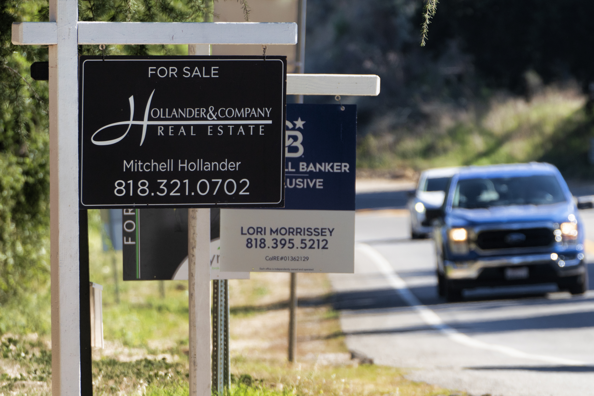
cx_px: 297
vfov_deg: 3.1
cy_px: 198
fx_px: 7327
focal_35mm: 444
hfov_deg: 4.6
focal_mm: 296
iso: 640
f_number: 8
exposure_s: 1/500
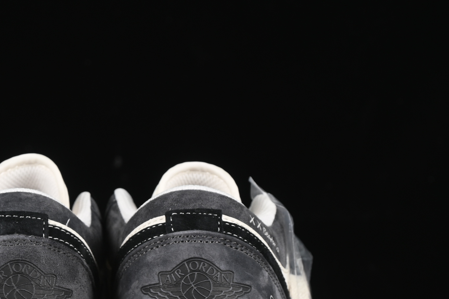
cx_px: 111
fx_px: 1908
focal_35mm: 153
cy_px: 215
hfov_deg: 13.4
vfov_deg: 9.0
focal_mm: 50
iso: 160
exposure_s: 1/60
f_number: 7.1
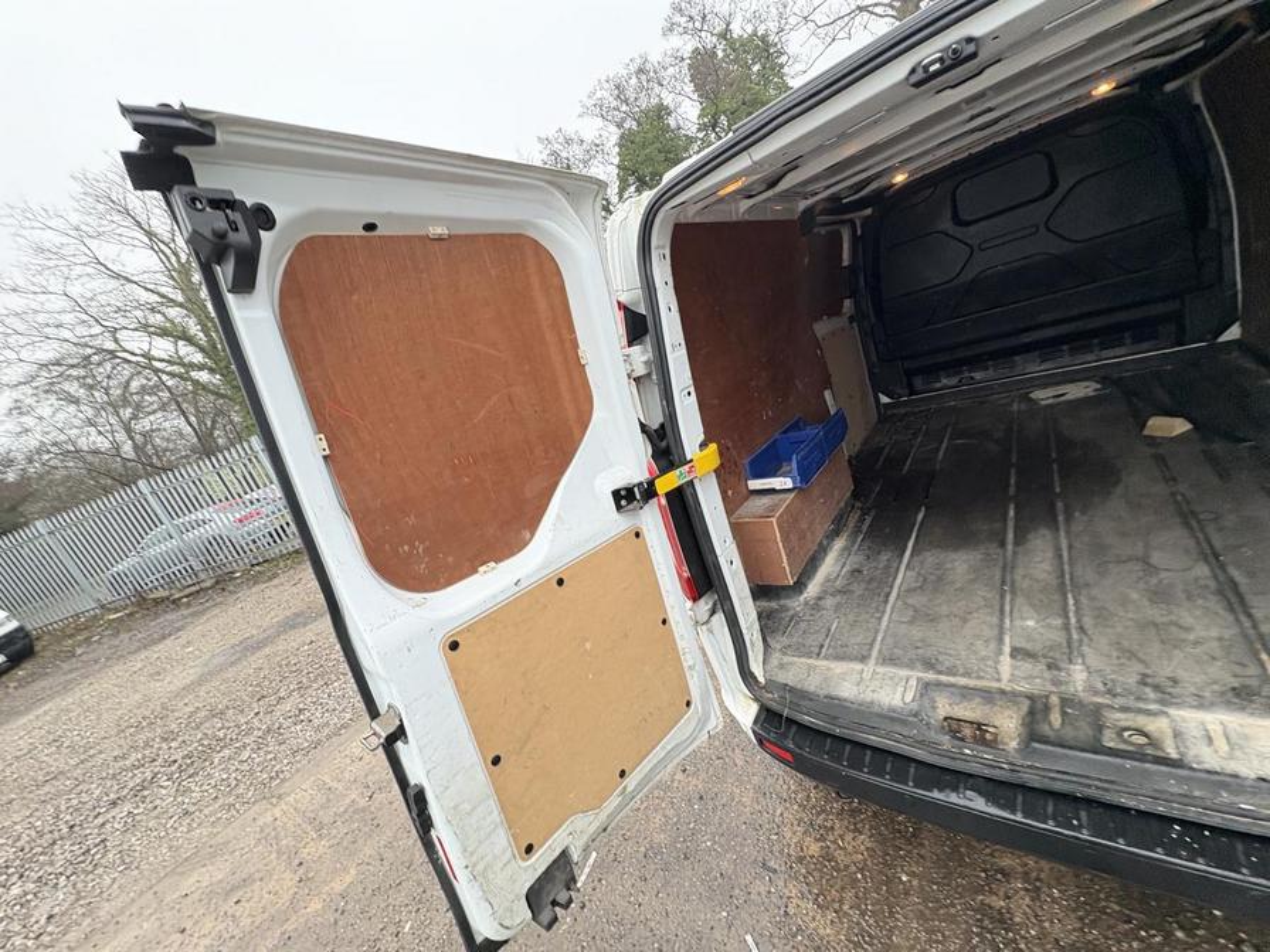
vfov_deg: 85.7
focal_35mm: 14
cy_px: 476
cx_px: 635
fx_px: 514
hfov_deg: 102.1
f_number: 2.2
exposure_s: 1/99
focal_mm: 2.22
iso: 160
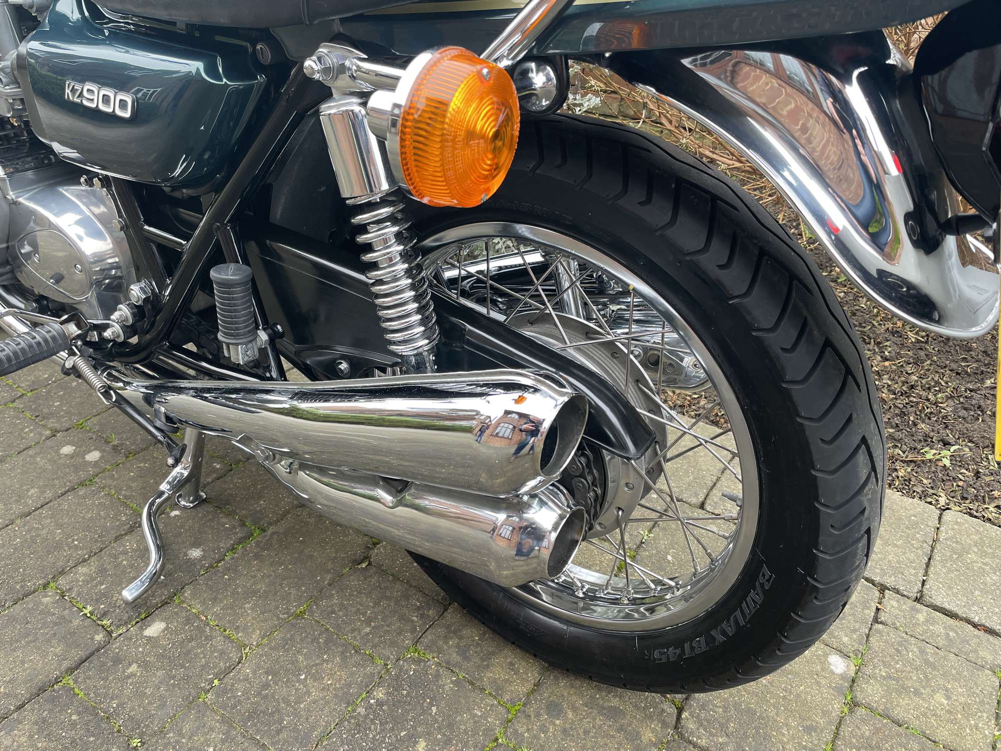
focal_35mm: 26
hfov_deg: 67.3
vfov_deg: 53.1
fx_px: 752
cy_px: 376
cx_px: 500
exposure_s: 1/121
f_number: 1.6
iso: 64
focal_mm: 4.2
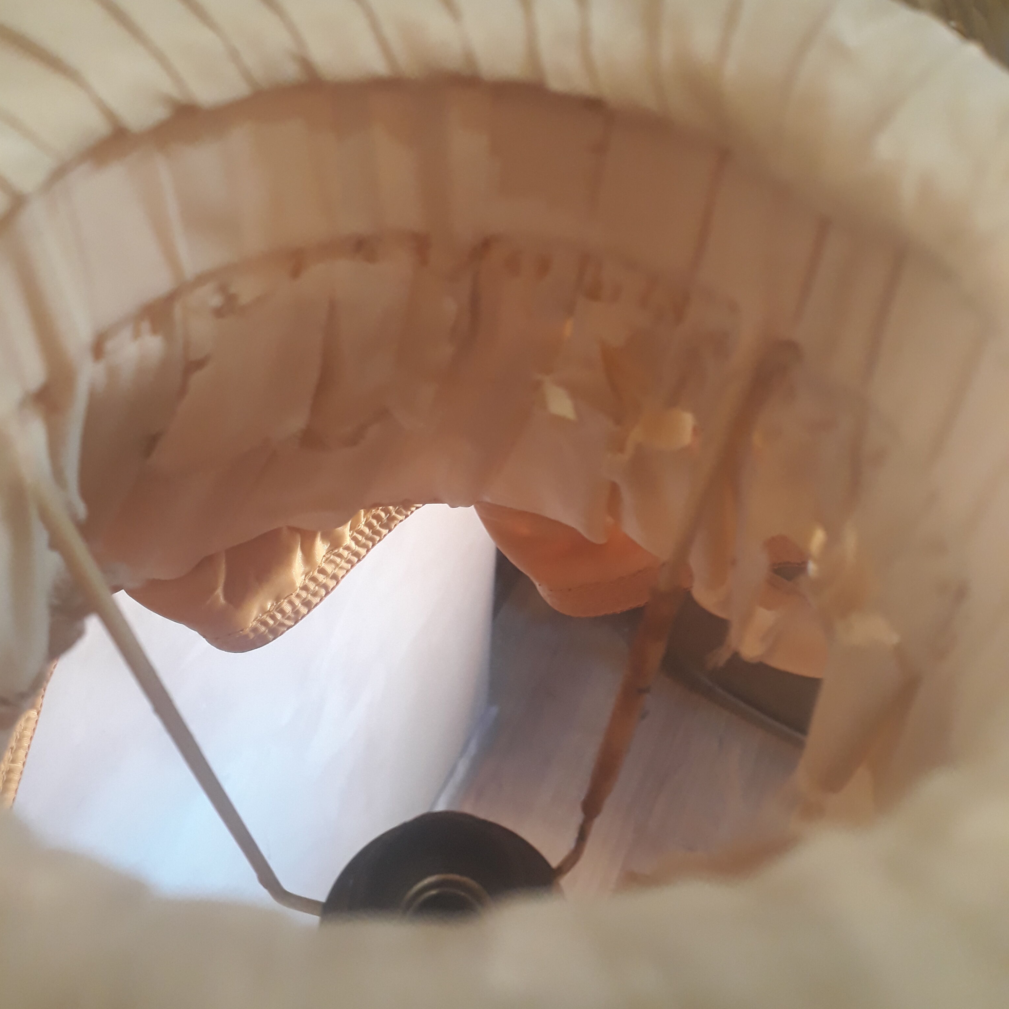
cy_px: 490
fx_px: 1055
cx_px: 504
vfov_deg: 51.1
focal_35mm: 32
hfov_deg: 51.1
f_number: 1.9
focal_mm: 3.6
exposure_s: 1/17
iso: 200
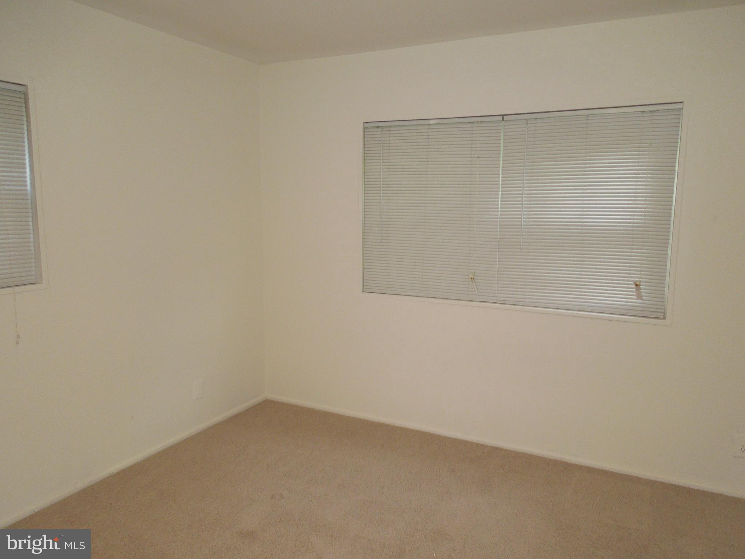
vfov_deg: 54.9
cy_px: 280
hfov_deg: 69.4
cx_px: 372
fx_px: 538
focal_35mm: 25
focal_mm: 4.5
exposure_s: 1/30
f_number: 3.3
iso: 280
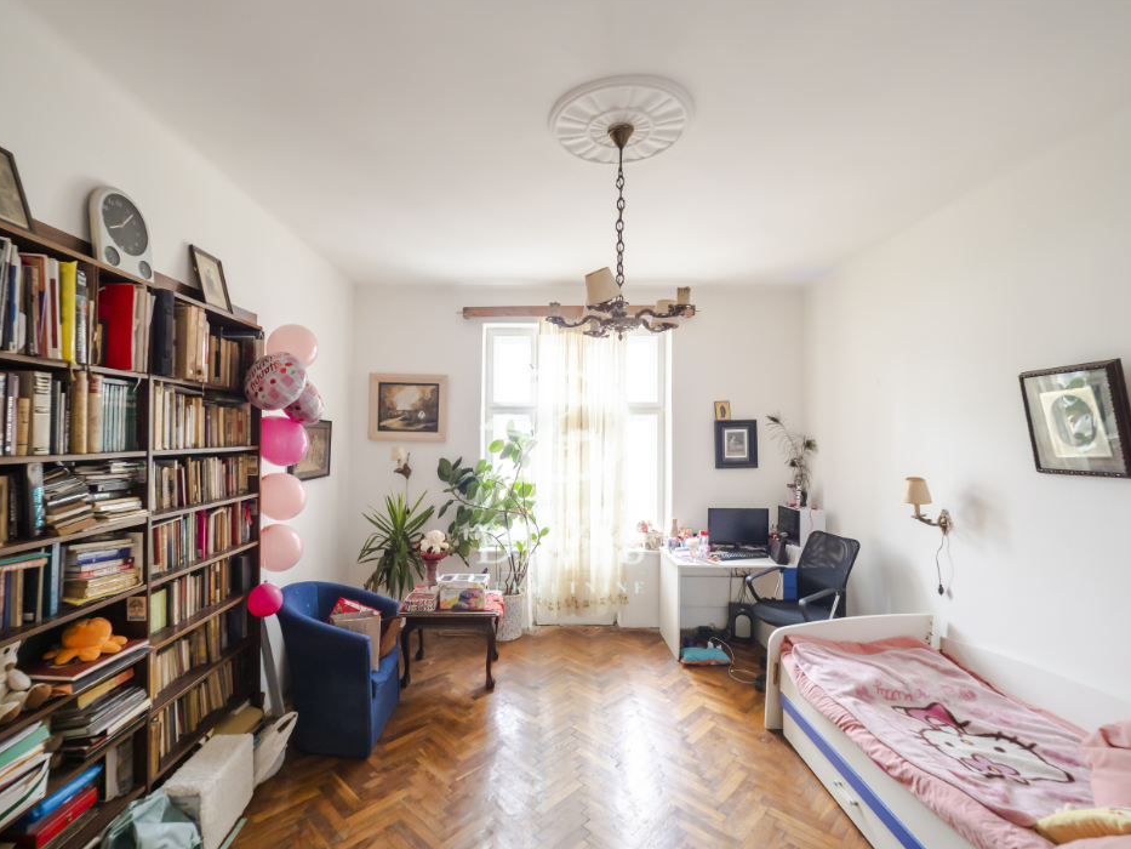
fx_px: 490
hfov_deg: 98.2
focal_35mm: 15
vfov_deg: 81.7
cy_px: 450
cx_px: 556
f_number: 4
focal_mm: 7
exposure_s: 1/4
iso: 400
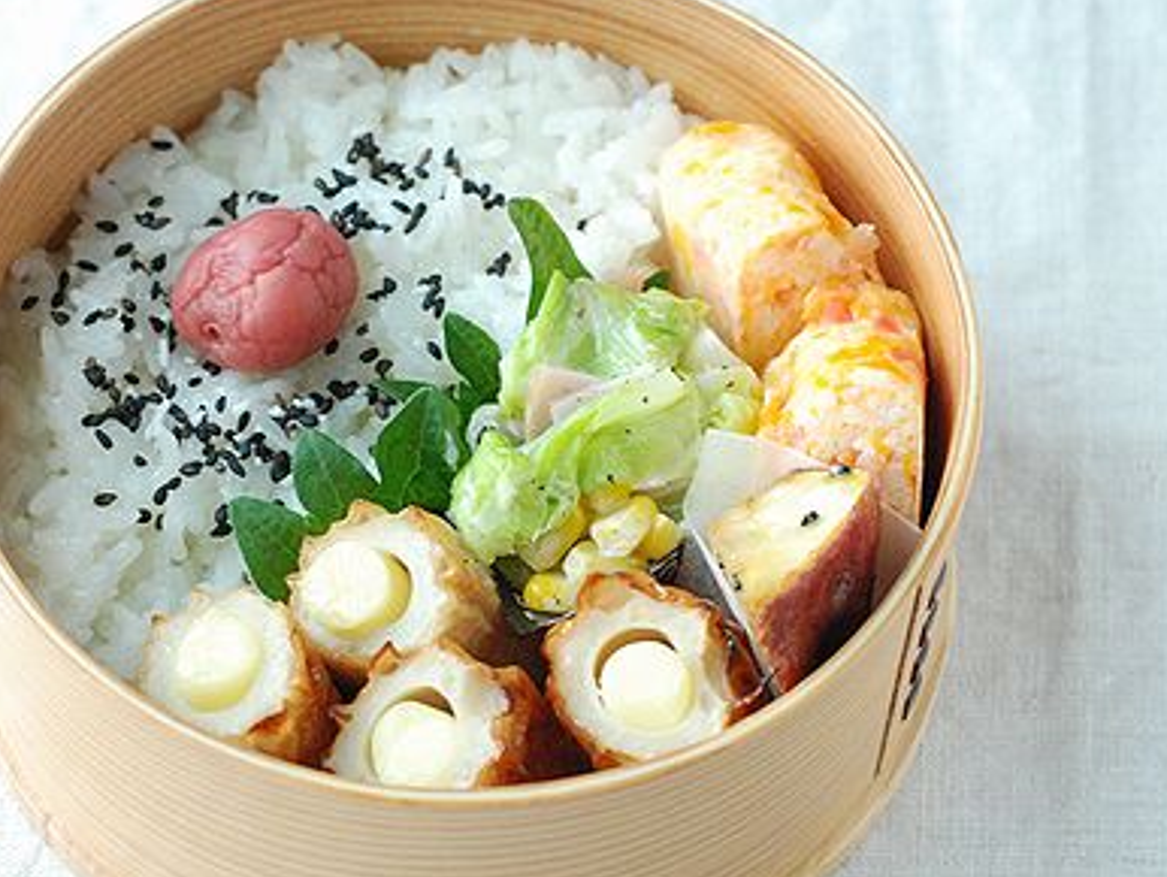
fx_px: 3846
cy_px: 490
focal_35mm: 114
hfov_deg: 17.2
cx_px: 435
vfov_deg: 13.0
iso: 1600
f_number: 6.3
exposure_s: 1/15
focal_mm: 50
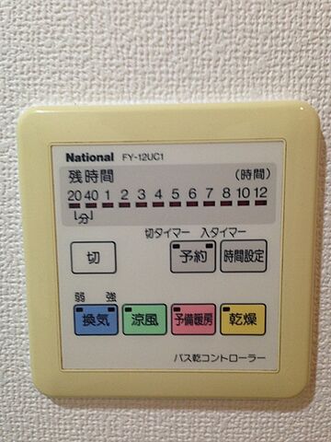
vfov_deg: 55.4
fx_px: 421
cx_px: 166
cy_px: 221
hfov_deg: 42.9
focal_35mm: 33
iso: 160
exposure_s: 1/20
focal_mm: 4.12
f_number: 2.4
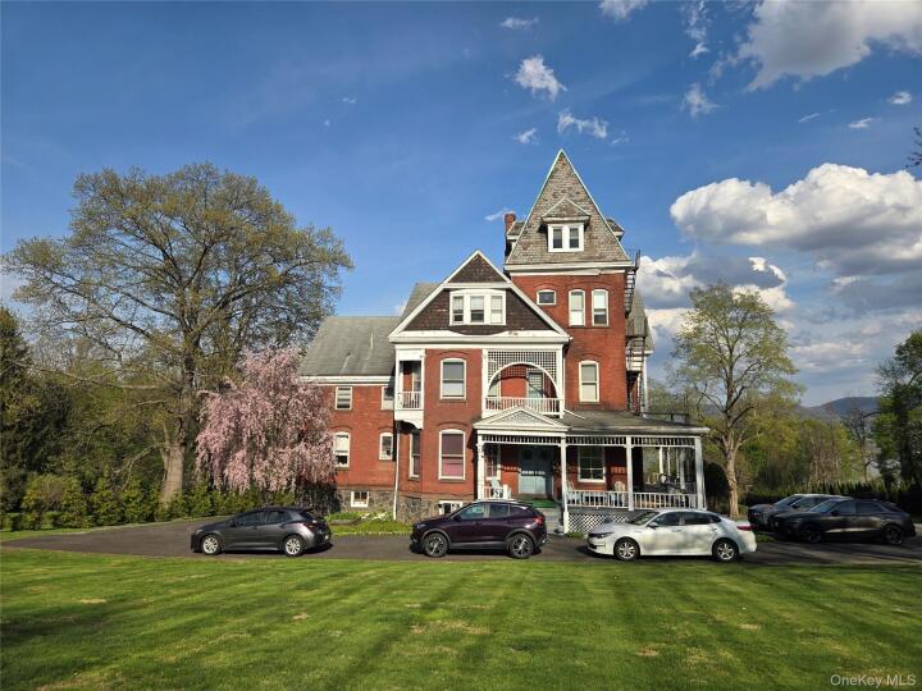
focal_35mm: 23
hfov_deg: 73.9
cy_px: 346
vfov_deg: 58.9
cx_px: 461
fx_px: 613
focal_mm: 5.4
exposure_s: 1/2600
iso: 25
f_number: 1.8
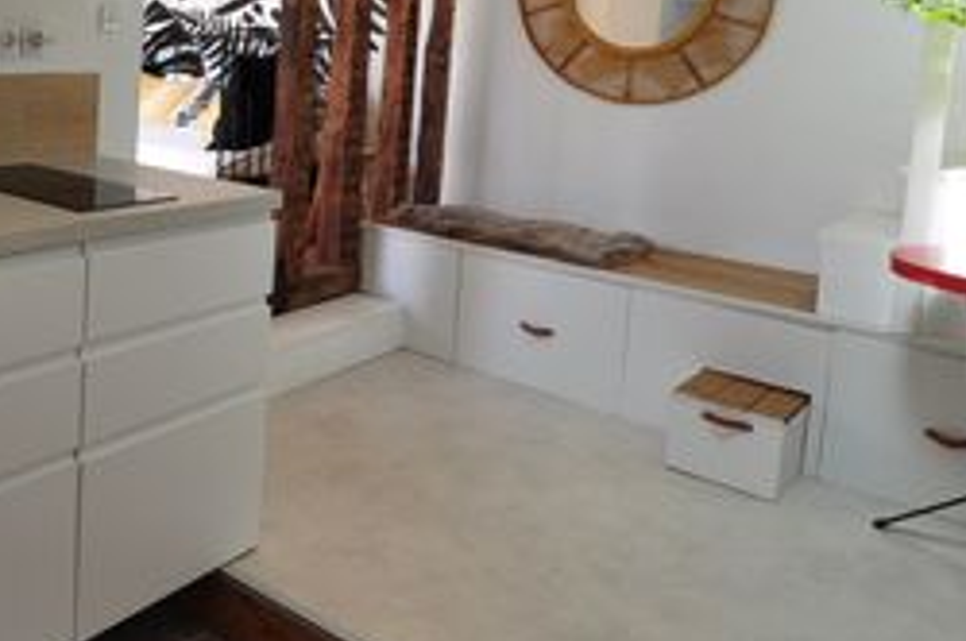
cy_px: 71
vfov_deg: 34.8
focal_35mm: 36
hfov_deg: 47.5
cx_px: 89
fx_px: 965
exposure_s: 1/125
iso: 250
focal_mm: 10
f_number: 5.6
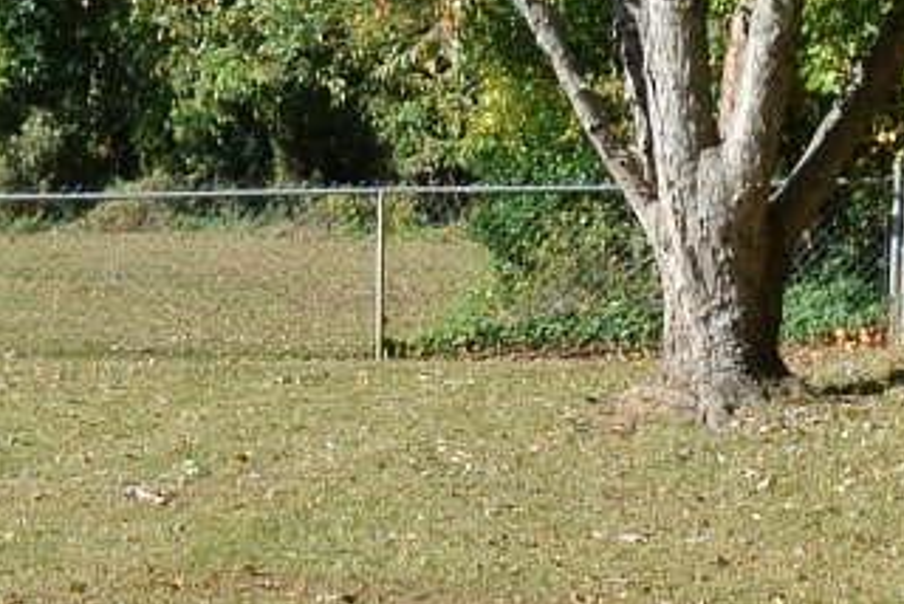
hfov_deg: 18.6
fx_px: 2740
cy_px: 655
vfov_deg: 12.4
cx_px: 647
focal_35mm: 109
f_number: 5
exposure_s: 1/400
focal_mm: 6.7
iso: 100
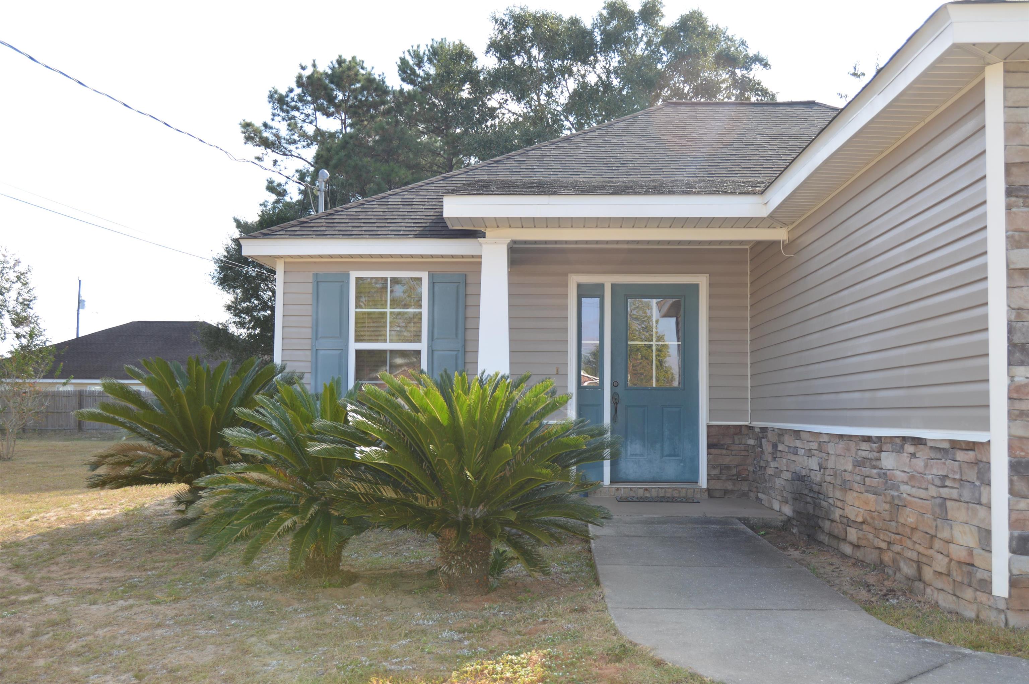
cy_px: 342
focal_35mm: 36
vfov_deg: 36.8
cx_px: 514
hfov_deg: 53.2
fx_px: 1028
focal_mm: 24
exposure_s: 1/200
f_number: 4.5
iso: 100
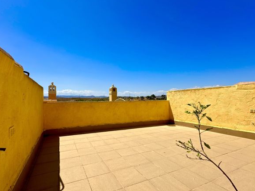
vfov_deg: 74.7
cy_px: 97
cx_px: 113
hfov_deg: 90.7
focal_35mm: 17
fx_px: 125
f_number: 2.2
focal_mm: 2.22
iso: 40
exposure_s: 1/3610
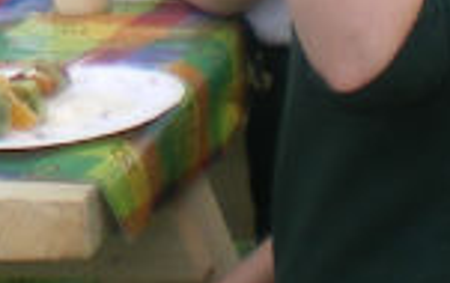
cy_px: -156
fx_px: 3035
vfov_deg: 5.3
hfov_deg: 8.4
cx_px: -149
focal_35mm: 247
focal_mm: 6.3
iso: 50
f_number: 3.1
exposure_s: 1/160
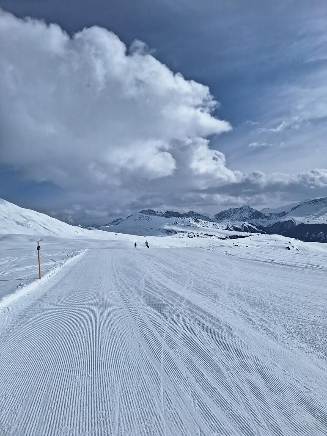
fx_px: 290
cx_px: 164
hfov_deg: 58.9
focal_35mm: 23
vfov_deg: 73.9
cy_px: 218
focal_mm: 5.54
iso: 40
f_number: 1.8
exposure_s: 1/9804
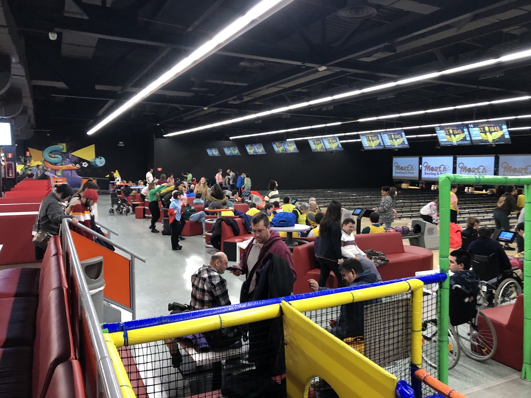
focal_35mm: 28
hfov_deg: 63.4
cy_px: 199
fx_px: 430
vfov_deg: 49.7
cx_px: 266
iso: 100
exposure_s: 1/17
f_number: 1.8
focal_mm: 3.99
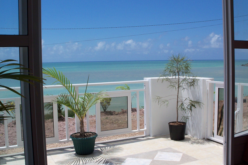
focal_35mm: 42
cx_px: 125
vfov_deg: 31.9
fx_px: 289
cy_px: 84
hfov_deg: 46.4
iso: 80
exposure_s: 1/800
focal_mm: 7.2
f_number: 5.6
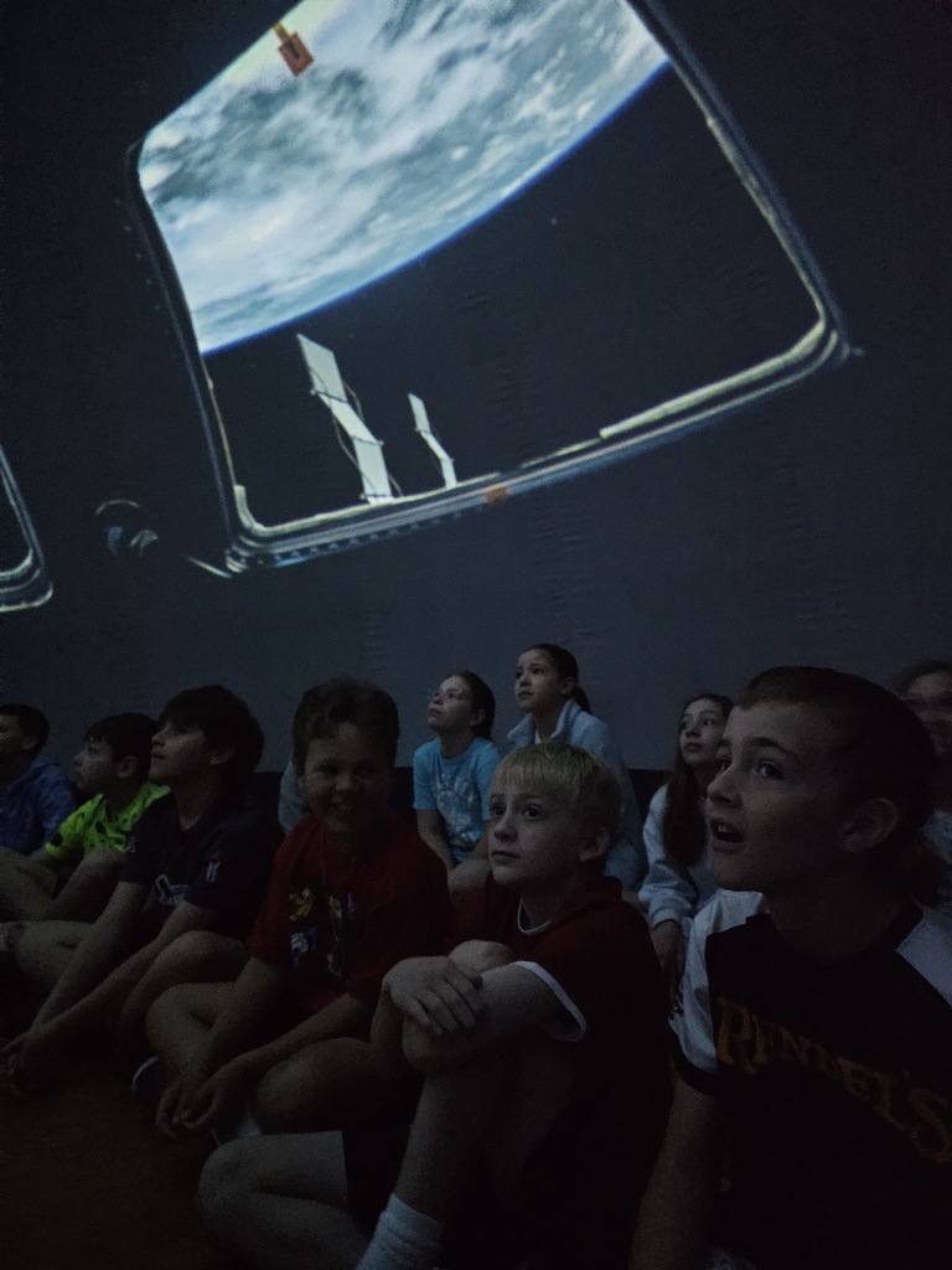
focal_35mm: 23
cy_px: 635
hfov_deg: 58.9
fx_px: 843
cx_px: 476
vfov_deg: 73.9
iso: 8000
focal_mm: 6.3
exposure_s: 1/15
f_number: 1.7
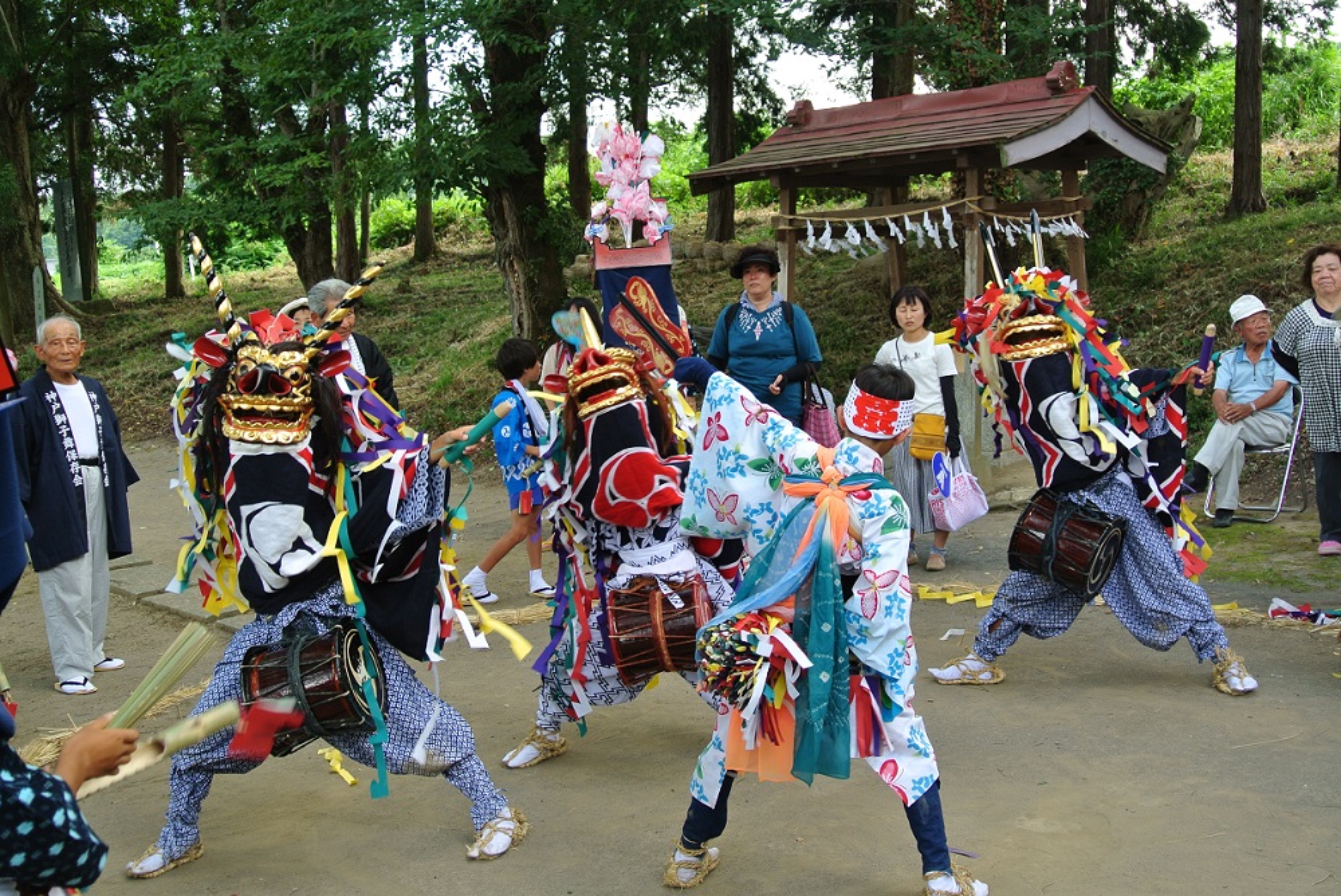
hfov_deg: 48.4
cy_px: 448
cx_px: 670
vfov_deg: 33.4
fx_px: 1491
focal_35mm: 40
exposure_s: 1/60
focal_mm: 15.1
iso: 100
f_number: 4.2
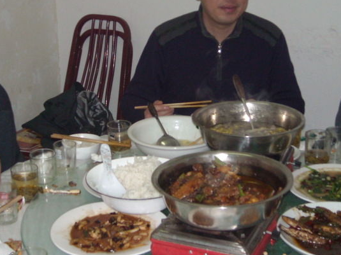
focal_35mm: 67
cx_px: 149
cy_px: 110
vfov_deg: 21.9
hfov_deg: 28.9
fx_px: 660
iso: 200
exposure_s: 1/60
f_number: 2.8
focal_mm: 5.7
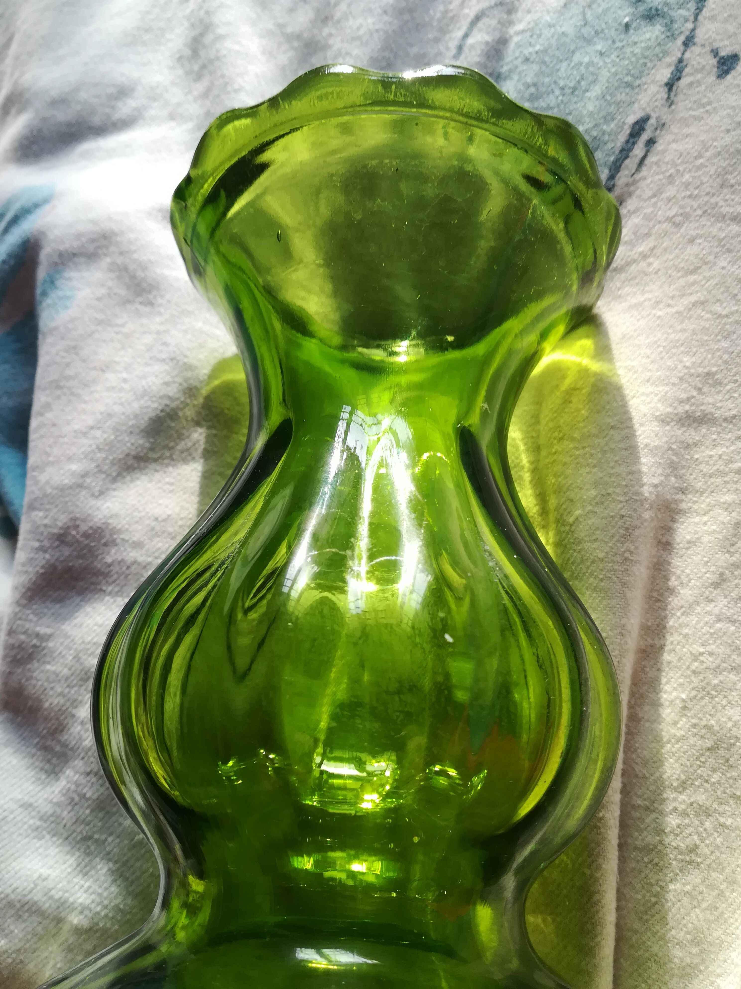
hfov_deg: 53.1
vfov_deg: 67.3
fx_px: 742
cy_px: 494
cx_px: 370
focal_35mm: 26
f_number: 2.2
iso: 64
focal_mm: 3.83
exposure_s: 1/100
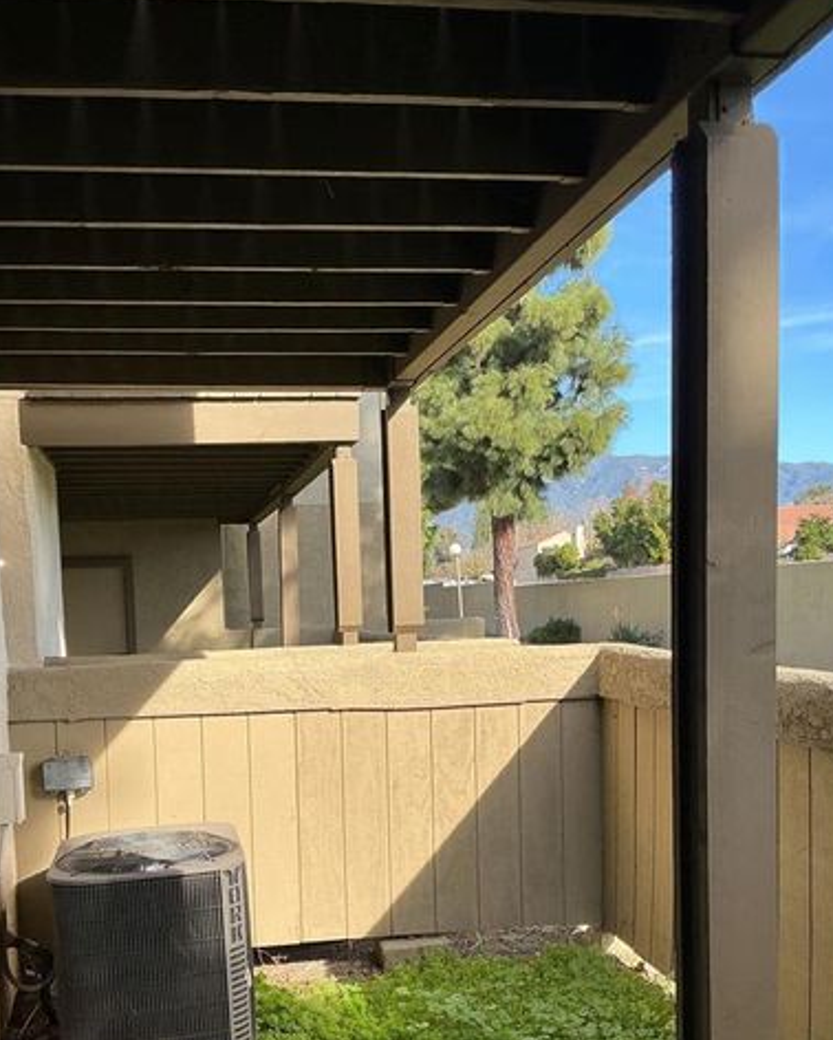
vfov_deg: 45.0
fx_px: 1232
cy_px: 704
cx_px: 357
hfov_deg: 37.3
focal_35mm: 40
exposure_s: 1/469
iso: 25
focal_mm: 3
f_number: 1.8
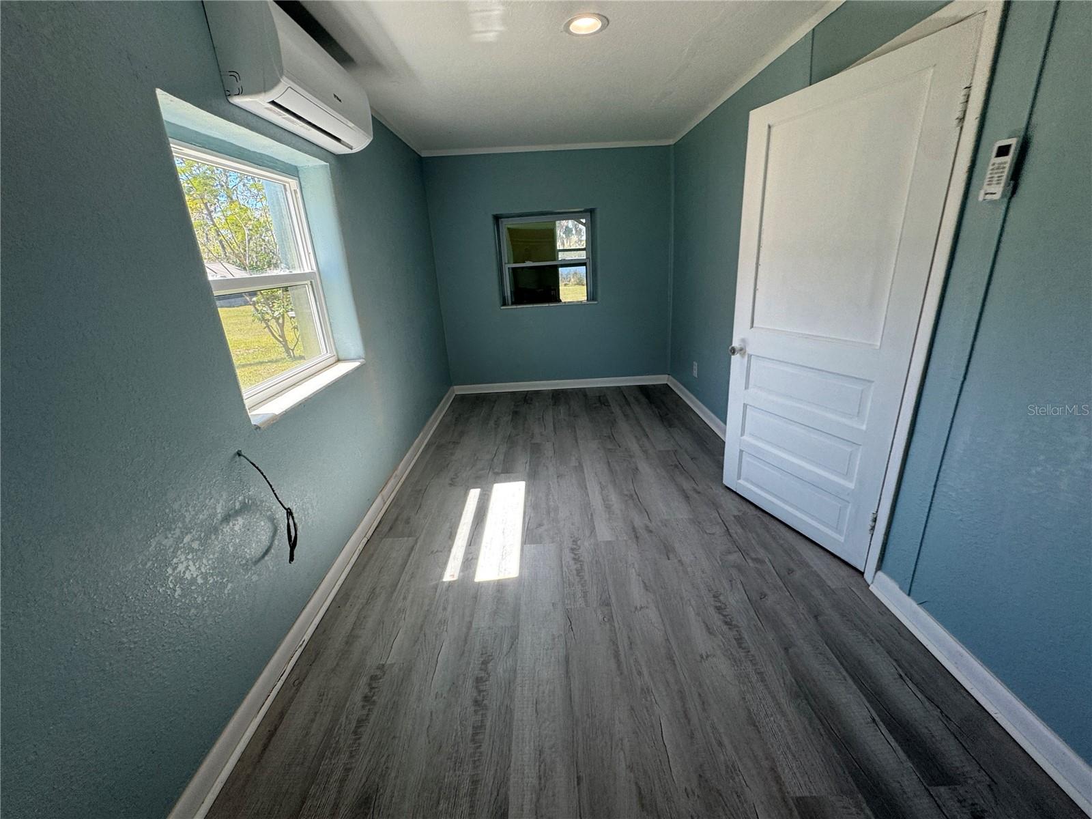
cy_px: 410
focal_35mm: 14
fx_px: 442
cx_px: 546
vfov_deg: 85.7
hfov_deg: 102.1
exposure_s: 1/120
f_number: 2.2
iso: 64
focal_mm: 2.22
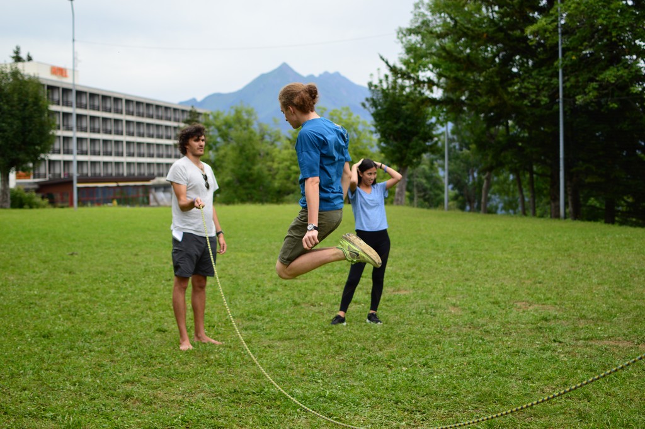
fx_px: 940
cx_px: 322
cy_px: 214
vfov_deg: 25.7
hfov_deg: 37.9
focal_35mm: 52
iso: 200
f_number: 2.2
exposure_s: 1/2000
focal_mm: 35
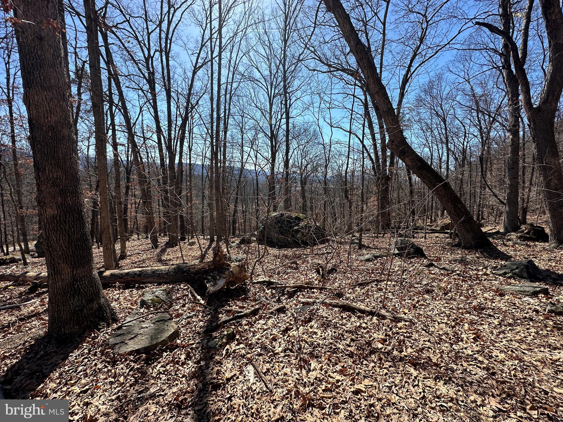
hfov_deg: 102.1
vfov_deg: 85.7
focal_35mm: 14
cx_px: 282
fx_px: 228
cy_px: 211
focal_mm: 2.22
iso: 40
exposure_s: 1/979
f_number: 2.2
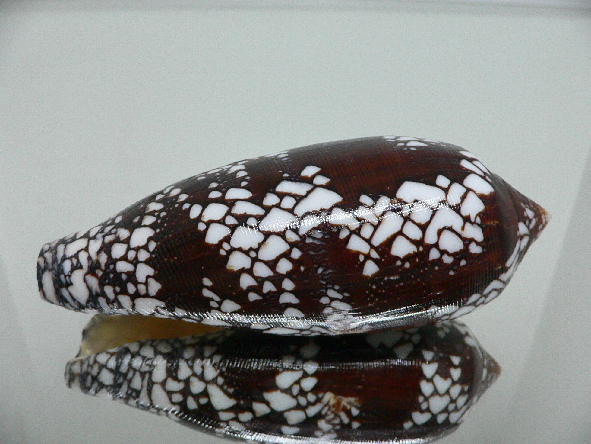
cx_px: 295
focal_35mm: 36
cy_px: 220
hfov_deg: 51.4
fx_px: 615
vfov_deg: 39.7
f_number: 2.8
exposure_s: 1/50
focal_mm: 4.6
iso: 200
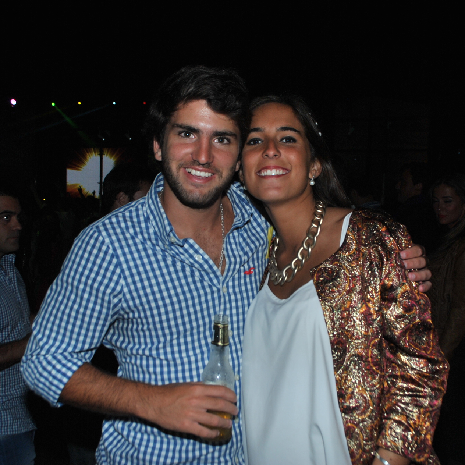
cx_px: 249
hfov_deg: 39.1
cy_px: 230
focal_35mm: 43
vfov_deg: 39.2
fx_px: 654
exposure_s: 1/125
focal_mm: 22
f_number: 5.6
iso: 100
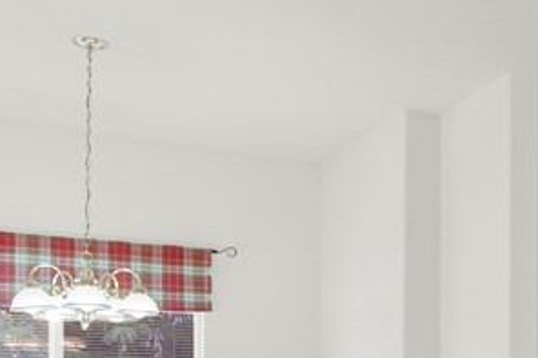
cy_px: 444
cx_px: 611
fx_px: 821
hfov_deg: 31.6
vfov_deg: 22.4
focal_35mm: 55
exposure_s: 1/30
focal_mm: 10
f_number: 5.6
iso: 1000
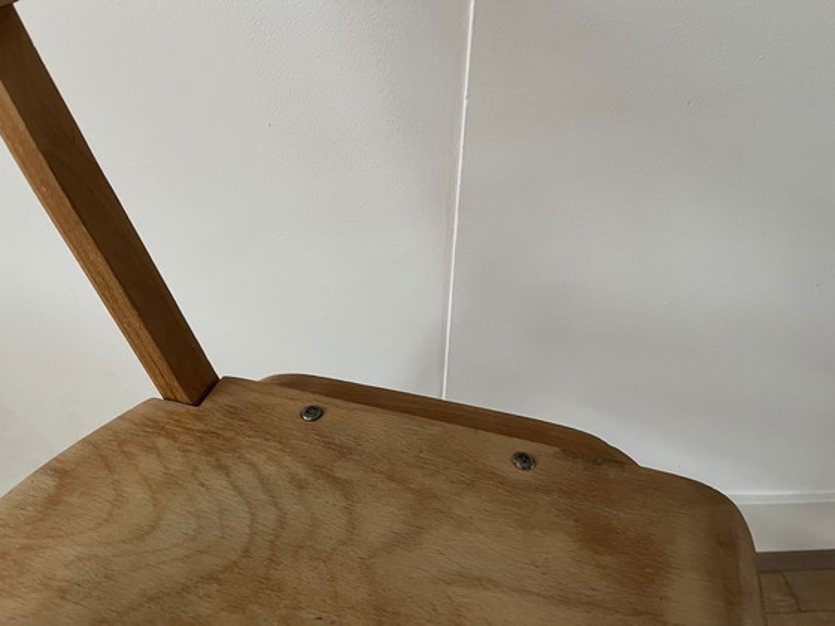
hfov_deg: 67.3
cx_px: 418
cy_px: 313
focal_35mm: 26
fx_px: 627
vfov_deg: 53.1
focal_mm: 5.1
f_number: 1.6
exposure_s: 1/45
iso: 500
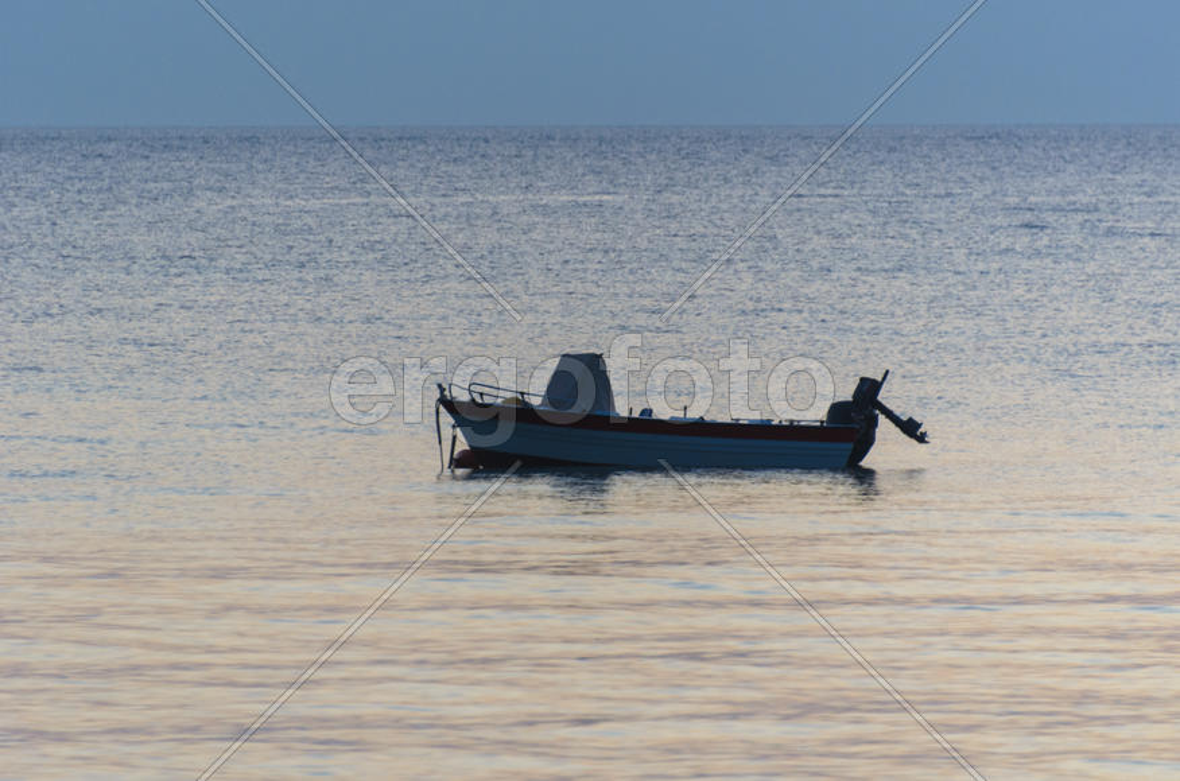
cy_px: 390
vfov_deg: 3.0
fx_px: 14718
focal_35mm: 450
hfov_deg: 4.6
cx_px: 590
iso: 640
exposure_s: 1/20
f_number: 5.6
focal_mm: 300
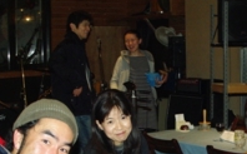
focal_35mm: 80
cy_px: 170
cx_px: 197
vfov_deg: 15.8
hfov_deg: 25.4
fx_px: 538
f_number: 5.6
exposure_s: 1/30
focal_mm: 21
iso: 800
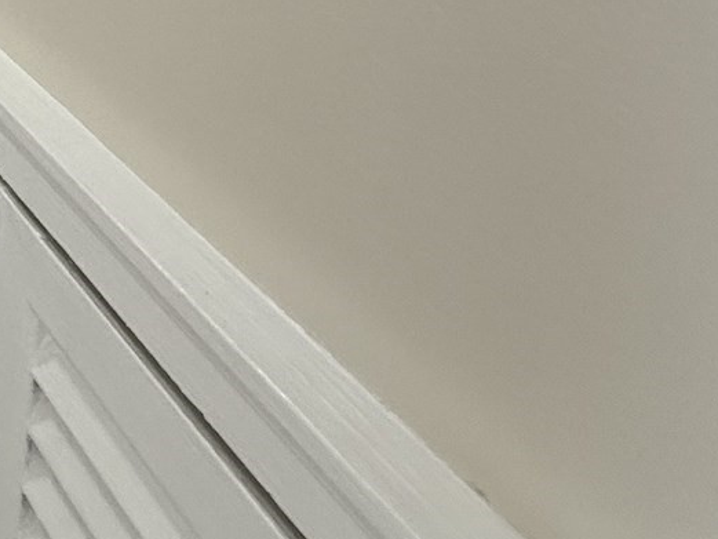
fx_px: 1141
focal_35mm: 55
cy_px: -267
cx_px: -502
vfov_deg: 22.1
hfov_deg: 23.2
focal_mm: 2.22
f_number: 2.2
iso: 125
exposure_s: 1/120
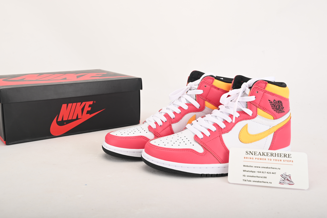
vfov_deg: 33.4
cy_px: 109
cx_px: 164
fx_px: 363
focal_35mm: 40
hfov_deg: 48.4
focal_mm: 40
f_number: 11
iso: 100
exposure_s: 1/200
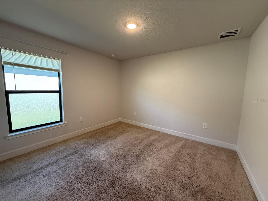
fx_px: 108
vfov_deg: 85.7
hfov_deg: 102.1
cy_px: 100
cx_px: 134
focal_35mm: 14
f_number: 2.2
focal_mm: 2.22
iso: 160
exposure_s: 1/60
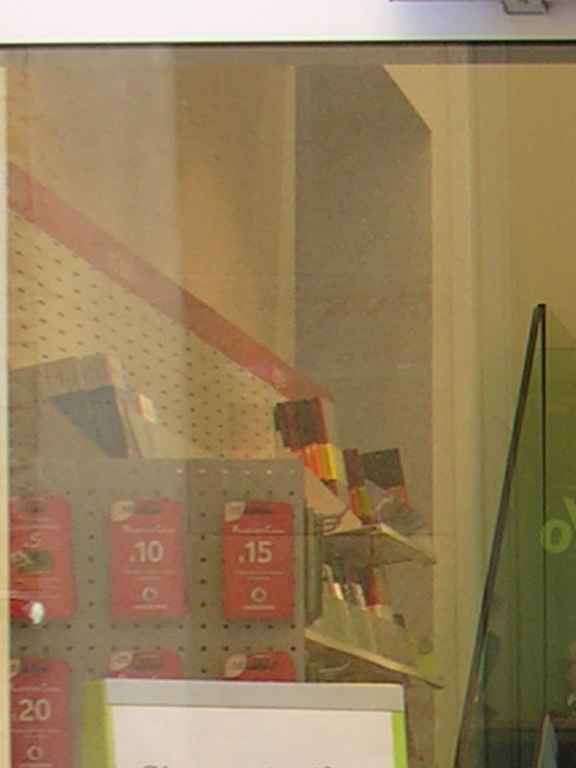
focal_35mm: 246
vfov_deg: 7.9
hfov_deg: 5.9
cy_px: 1103
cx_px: 1149
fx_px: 5460
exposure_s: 1/30.3
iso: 50
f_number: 2.9
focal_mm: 11
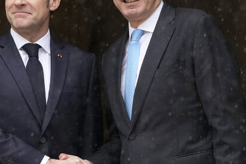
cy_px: 109
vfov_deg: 3.1
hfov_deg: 4.6
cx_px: 74
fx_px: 3054
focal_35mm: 447
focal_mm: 200
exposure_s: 1/1600
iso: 1600
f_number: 4
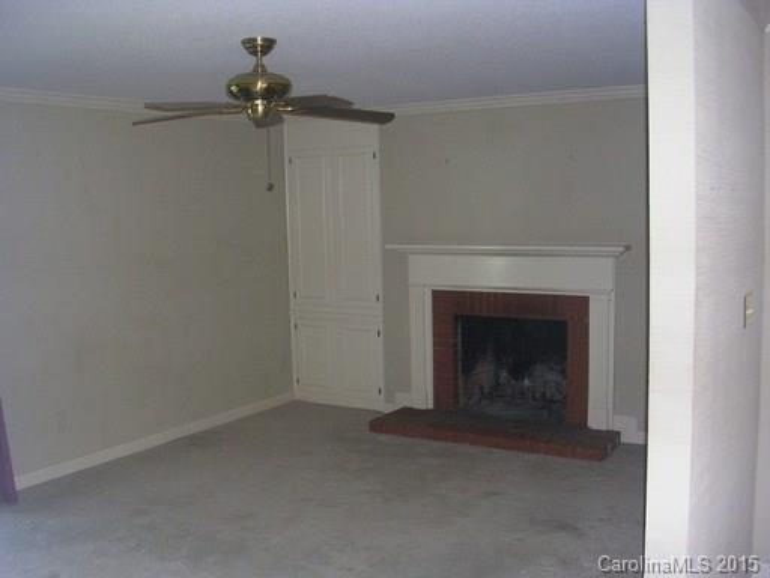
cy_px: 289
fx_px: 845
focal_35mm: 38
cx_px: 385
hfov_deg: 49.0
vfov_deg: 37.7
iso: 170
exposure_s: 1/60.1
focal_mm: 5.8
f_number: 2.8
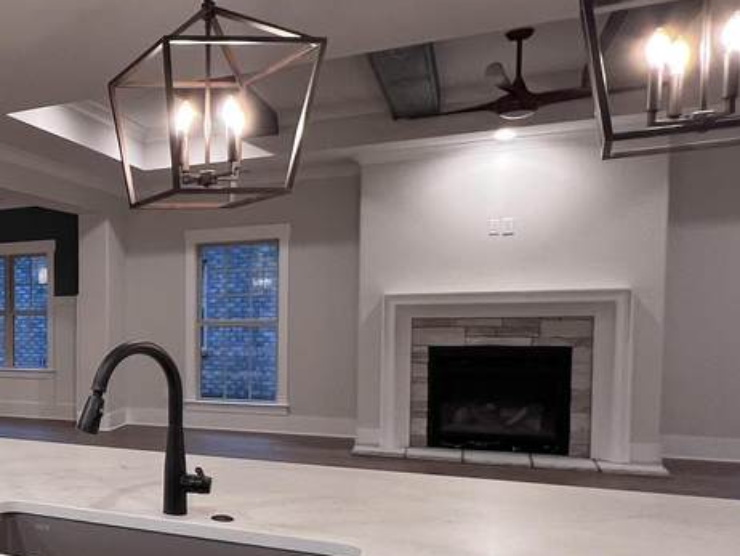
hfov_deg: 40.5
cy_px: 369
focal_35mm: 36
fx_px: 770
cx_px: -90
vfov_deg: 39.2
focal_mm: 1.57
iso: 200
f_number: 1.8
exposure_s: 1/60
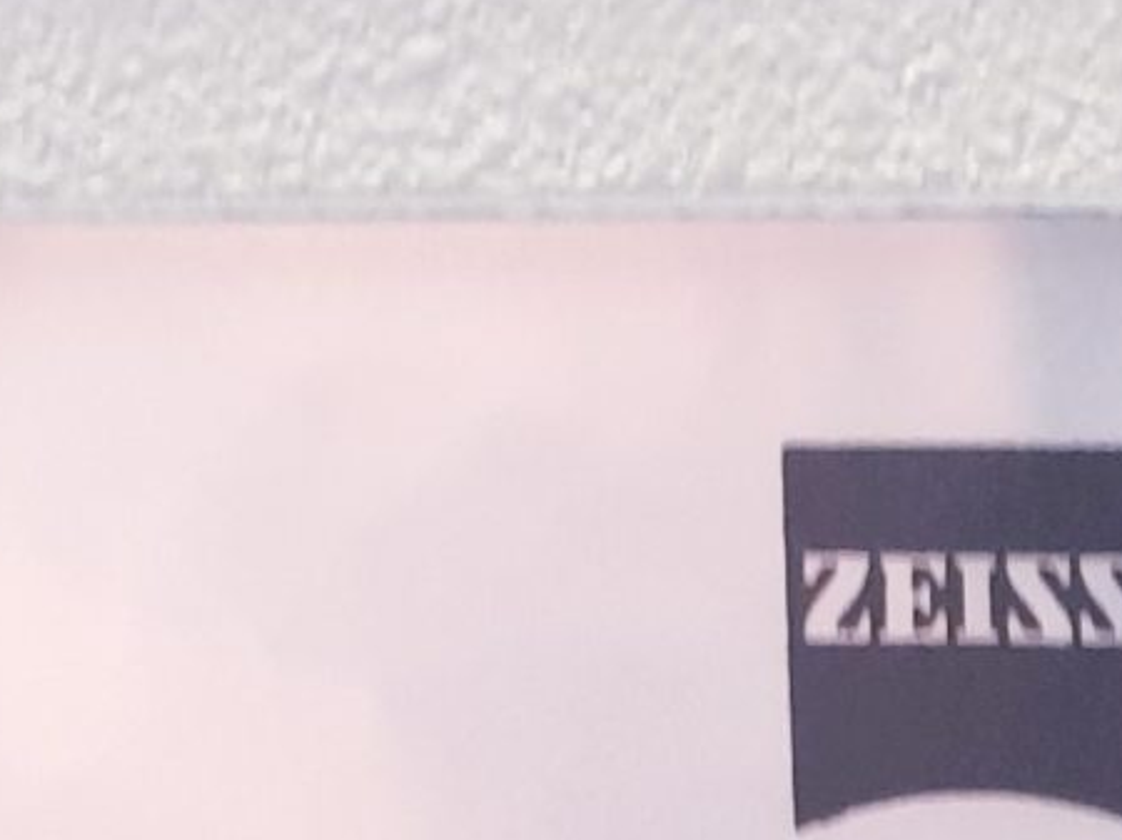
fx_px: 4795
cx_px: 1638
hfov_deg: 12.7
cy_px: 2002
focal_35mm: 148
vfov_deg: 9.0
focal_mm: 4.3
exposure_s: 1/50
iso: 100
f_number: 2.4
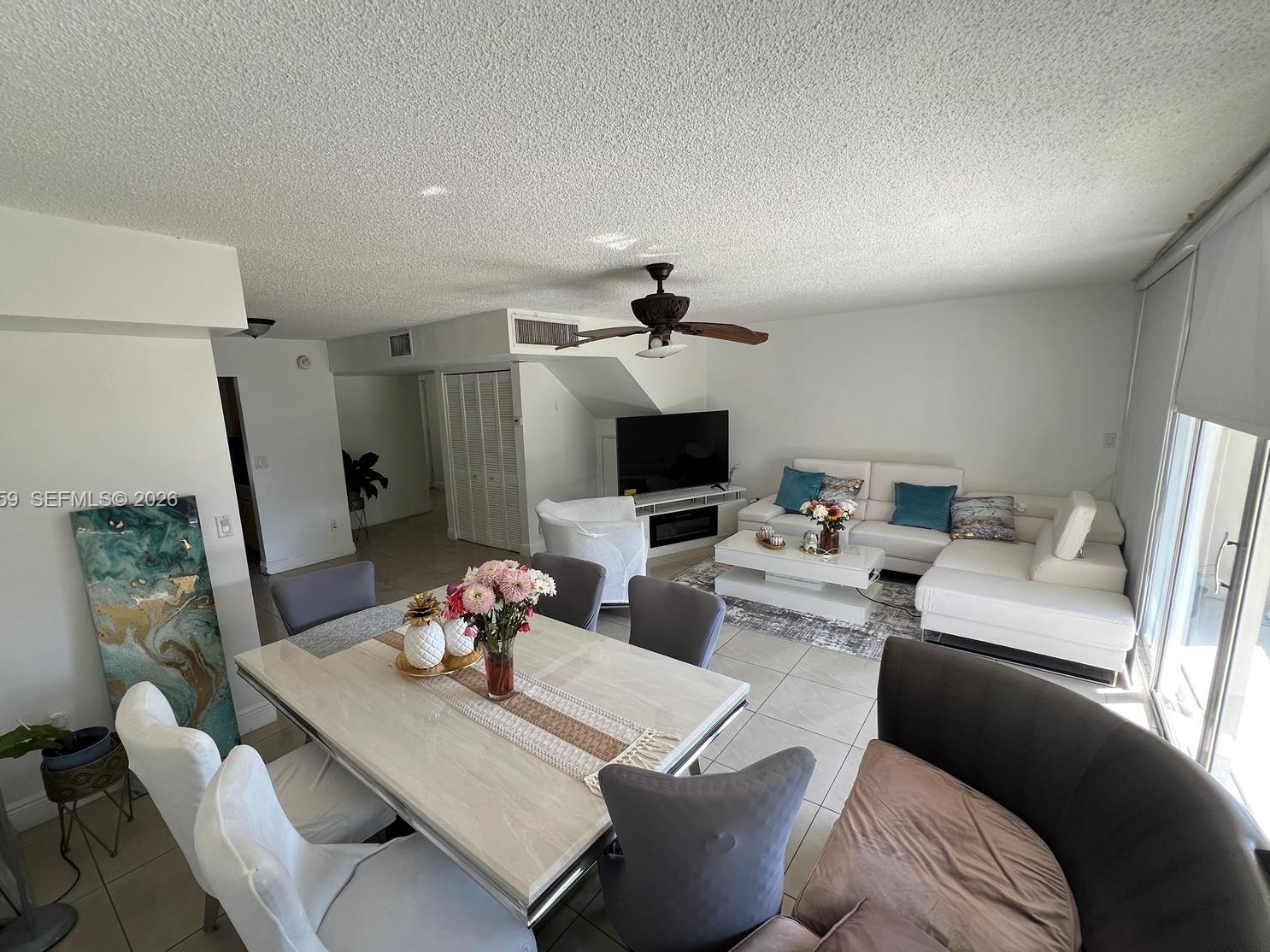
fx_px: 514
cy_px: 501
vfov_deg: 85.6
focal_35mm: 14
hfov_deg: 101.9
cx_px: 596
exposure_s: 1/99
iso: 40
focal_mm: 1.57
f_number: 1.8
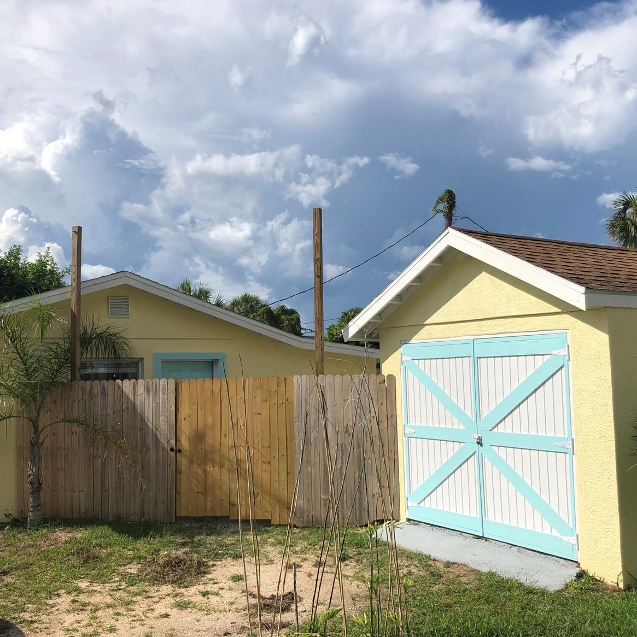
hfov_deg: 48.4
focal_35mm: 34
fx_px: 708
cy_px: 318
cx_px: 302
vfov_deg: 48.5
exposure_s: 1/4808
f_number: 1.8
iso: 20
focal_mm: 4
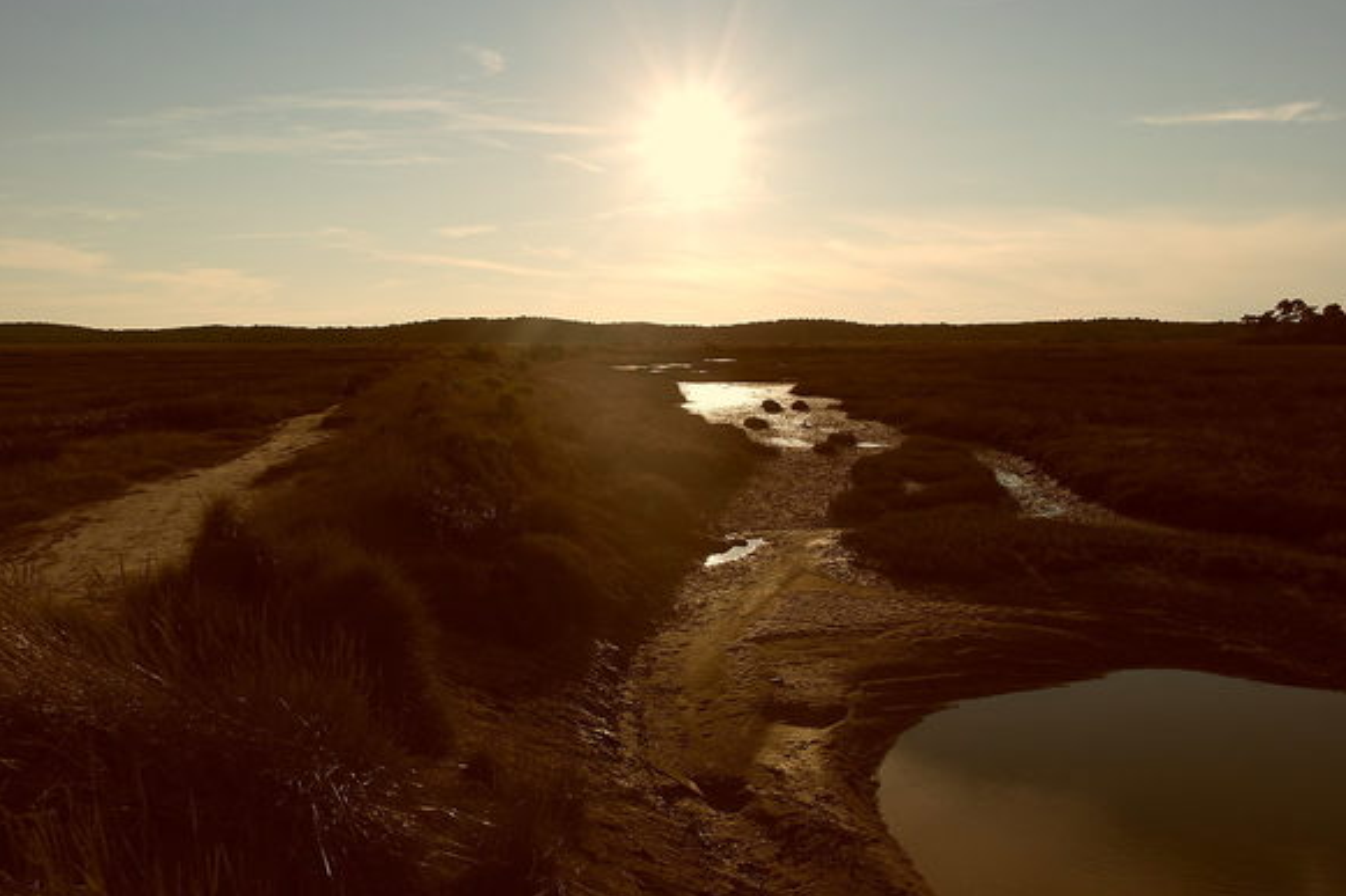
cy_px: 435
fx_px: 1159
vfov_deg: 42.3
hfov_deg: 60.3
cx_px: 653
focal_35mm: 31
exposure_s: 1/500
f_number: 9
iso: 100
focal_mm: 20
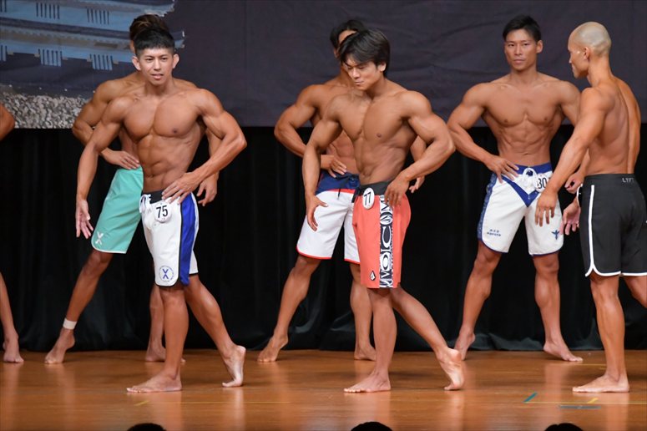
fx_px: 5389
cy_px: 216
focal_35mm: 300
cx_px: 324
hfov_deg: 6.9
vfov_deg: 4.6
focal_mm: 200
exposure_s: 1/400
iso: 5000
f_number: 5.6
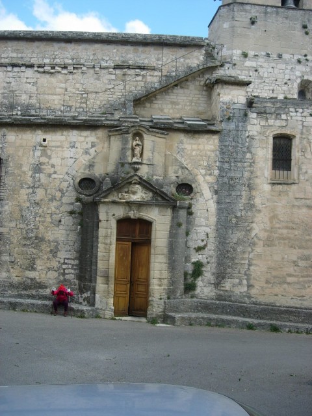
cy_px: 208
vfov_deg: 49.0
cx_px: 156
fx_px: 457
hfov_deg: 37.7
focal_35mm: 38
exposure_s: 1/627
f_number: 2.8
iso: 64
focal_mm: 7.8
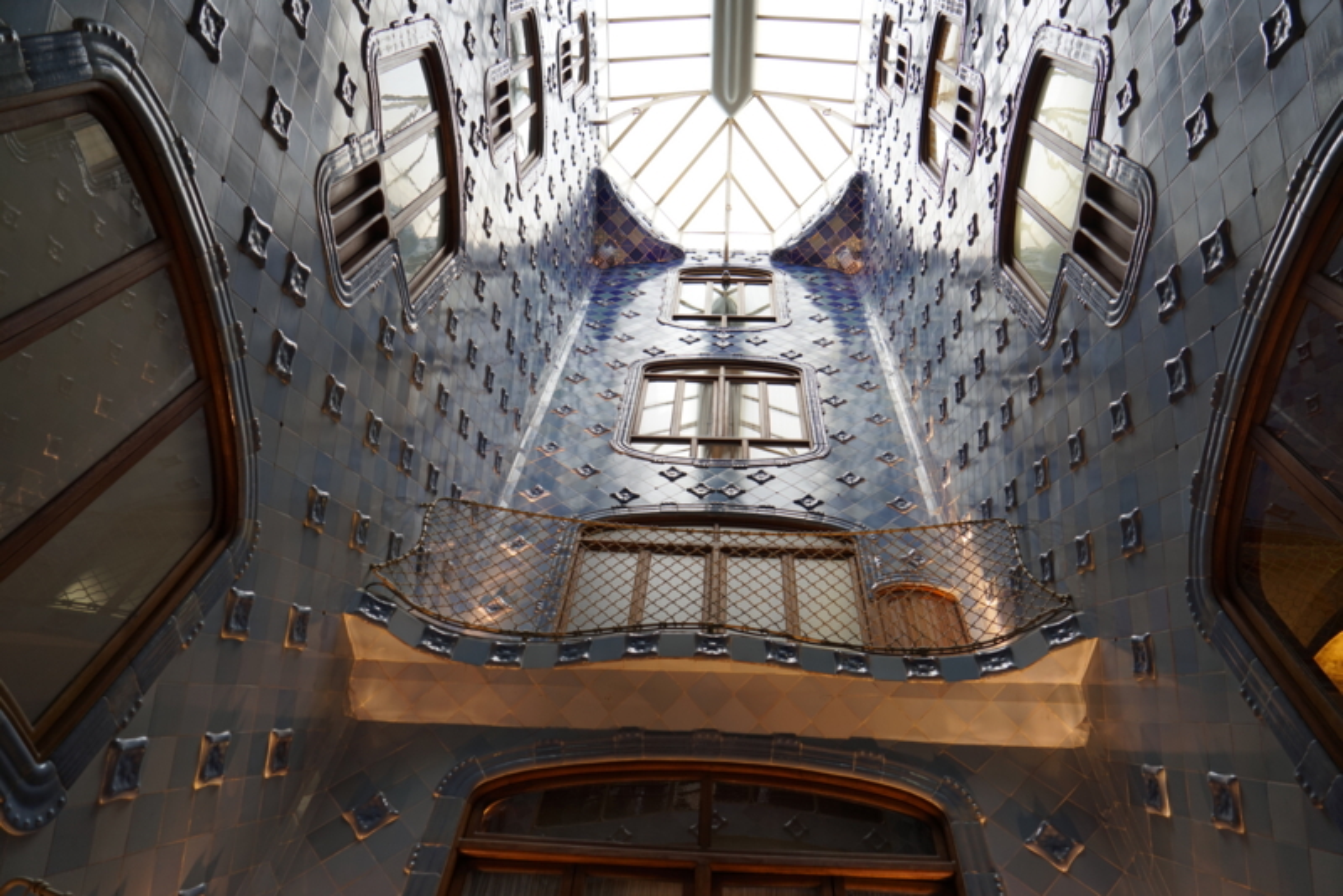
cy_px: 448
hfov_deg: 73.7
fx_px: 896
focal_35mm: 24
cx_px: 672
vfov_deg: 53.2
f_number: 4
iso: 125
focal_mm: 24
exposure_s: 1/60
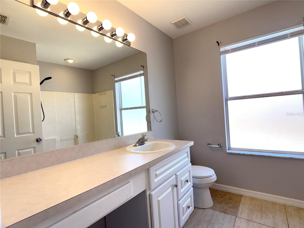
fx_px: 211
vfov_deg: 56.8
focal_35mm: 24
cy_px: 114
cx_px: 152
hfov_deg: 71.6
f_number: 1.78
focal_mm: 6.76
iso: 160
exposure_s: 1/757
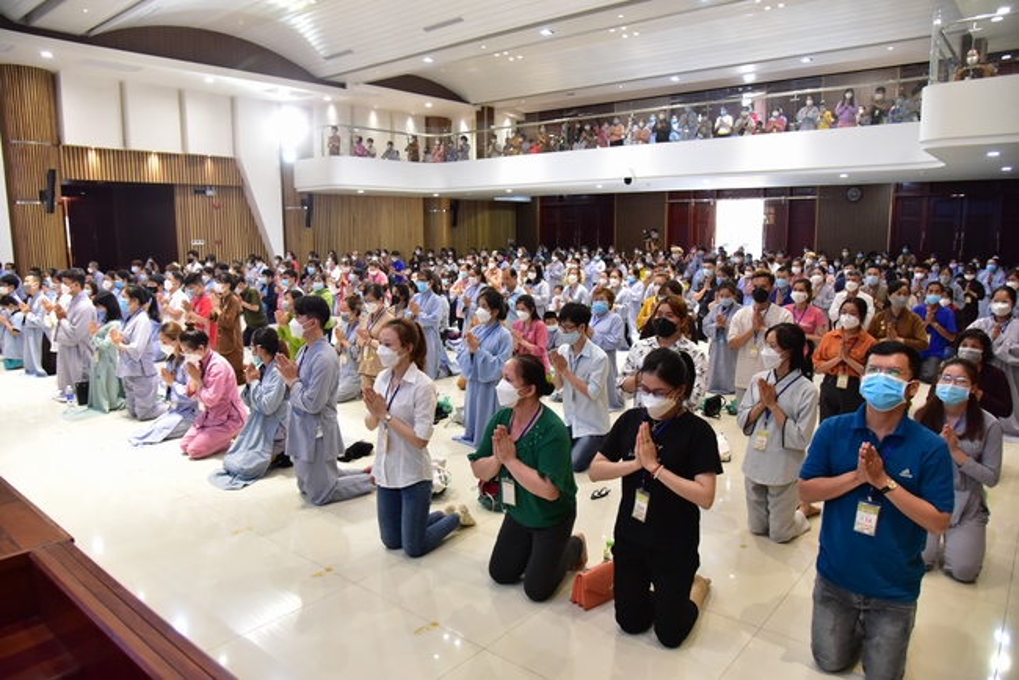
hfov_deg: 73.7
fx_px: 680
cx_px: 510
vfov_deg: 53.2
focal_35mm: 24
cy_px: 340
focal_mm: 24
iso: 3200
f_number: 4.5
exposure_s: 1/125
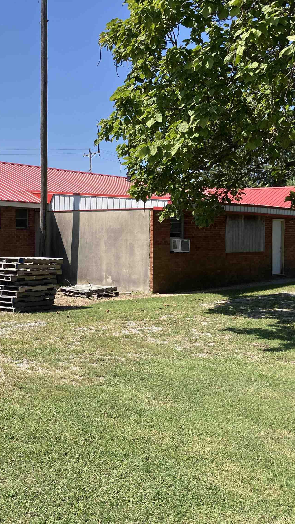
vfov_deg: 49.4
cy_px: 260
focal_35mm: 41
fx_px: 570
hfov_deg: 28.6
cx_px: 78
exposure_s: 1/1567
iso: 32
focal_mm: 3.99
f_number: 1.8
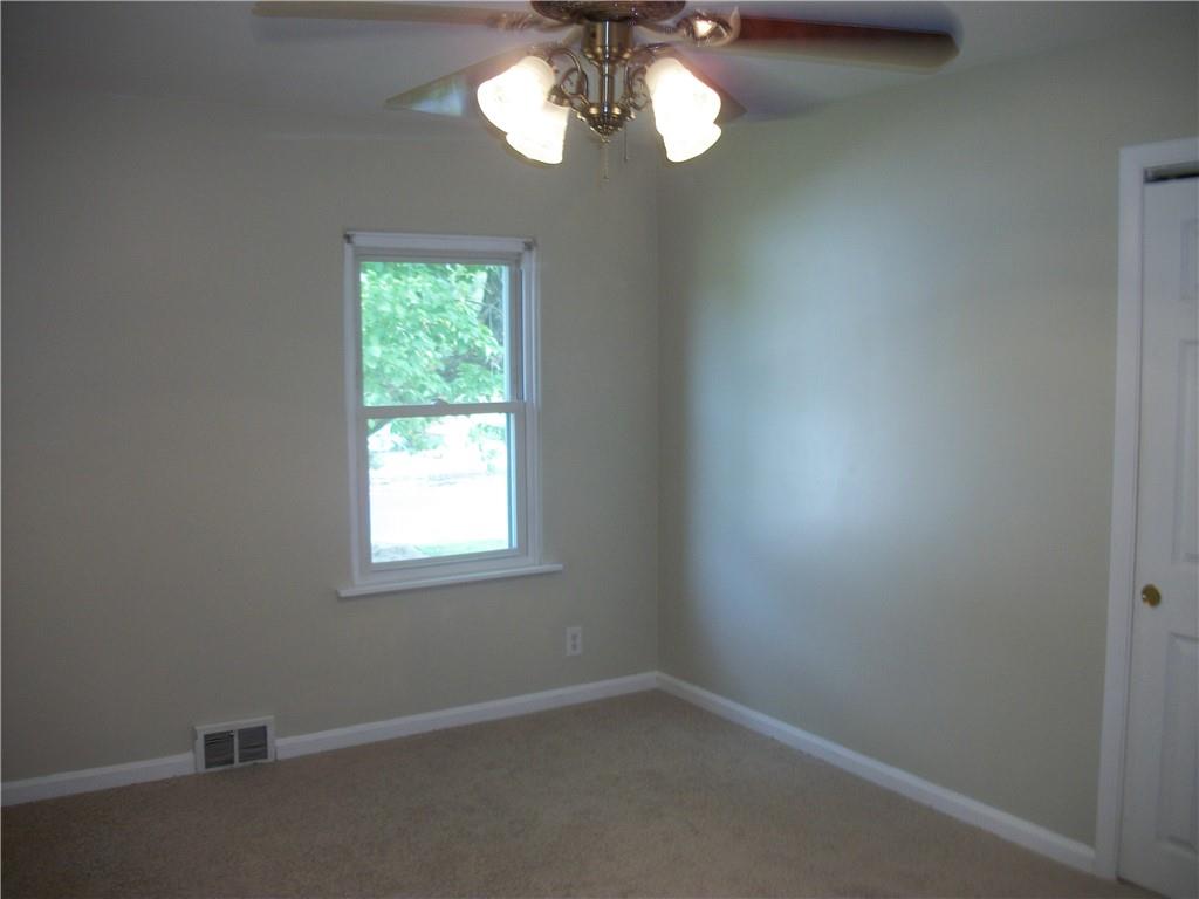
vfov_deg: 44.2
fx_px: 1108
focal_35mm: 32
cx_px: 600
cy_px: 450
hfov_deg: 56.8
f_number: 2.9
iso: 80
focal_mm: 5.7
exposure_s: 1/30
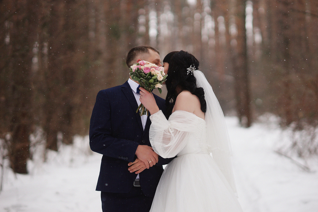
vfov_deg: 16.1
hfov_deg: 23.9
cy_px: 106
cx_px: 159
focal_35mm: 85
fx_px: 751
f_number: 3.2
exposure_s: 1/2500
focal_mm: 85
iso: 250
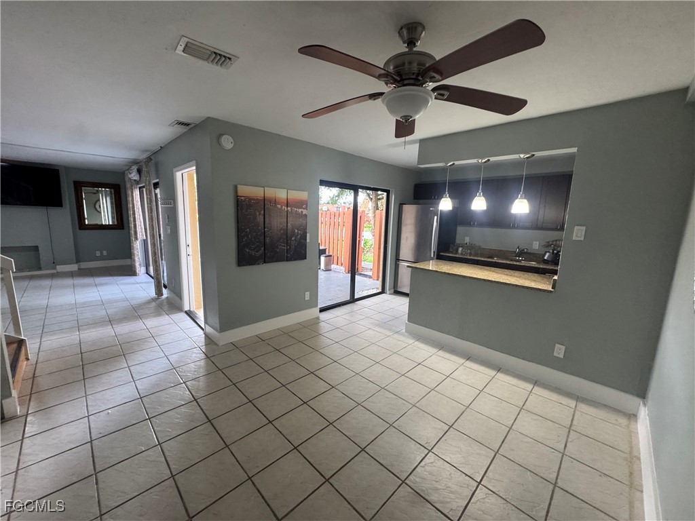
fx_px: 281
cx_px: 348
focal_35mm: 14
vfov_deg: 85.7
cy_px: 260
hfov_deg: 102.1
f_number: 2.2
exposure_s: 1/60
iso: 250
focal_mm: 2.22
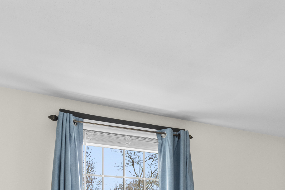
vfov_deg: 28.8
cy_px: 220
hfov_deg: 43.5
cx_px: 253
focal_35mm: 41
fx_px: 325
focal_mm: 16
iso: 200
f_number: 9
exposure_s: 1/1.25
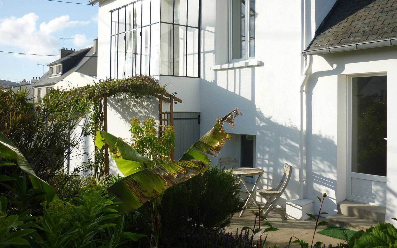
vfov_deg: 35.2
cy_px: 99
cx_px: 204
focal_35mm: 36
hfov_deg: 54.0
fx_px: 390
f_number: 2.8
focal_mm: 5.5
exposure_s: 1/1000
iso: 80
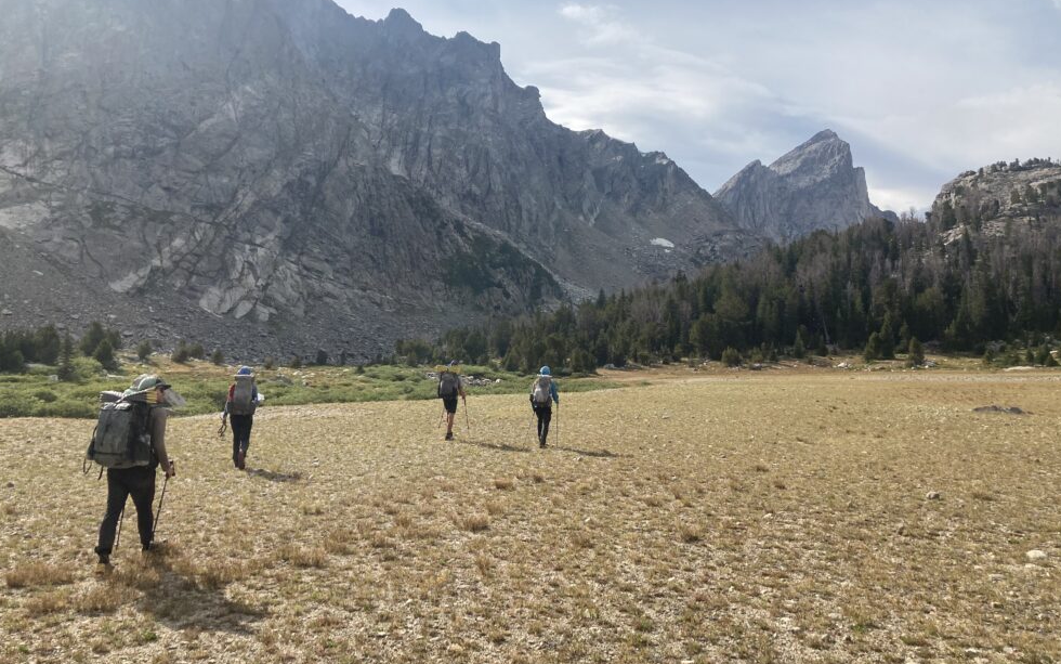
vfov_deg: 40.6
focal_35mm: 31
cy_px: 304
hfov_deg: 61.2
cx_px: 520
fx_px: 897
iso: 25
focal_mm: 3.99
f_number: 1.8
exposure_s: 1/2825
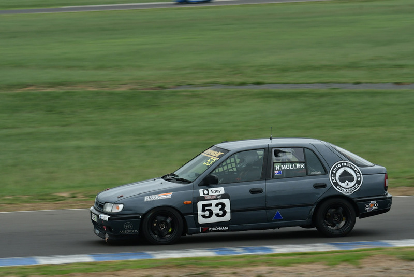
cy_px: 138
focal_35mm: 202
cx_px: 207
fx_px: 2329
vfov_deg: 6.8
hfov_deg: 10.2
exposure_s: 1/250
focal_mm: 135
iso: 500
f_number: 11
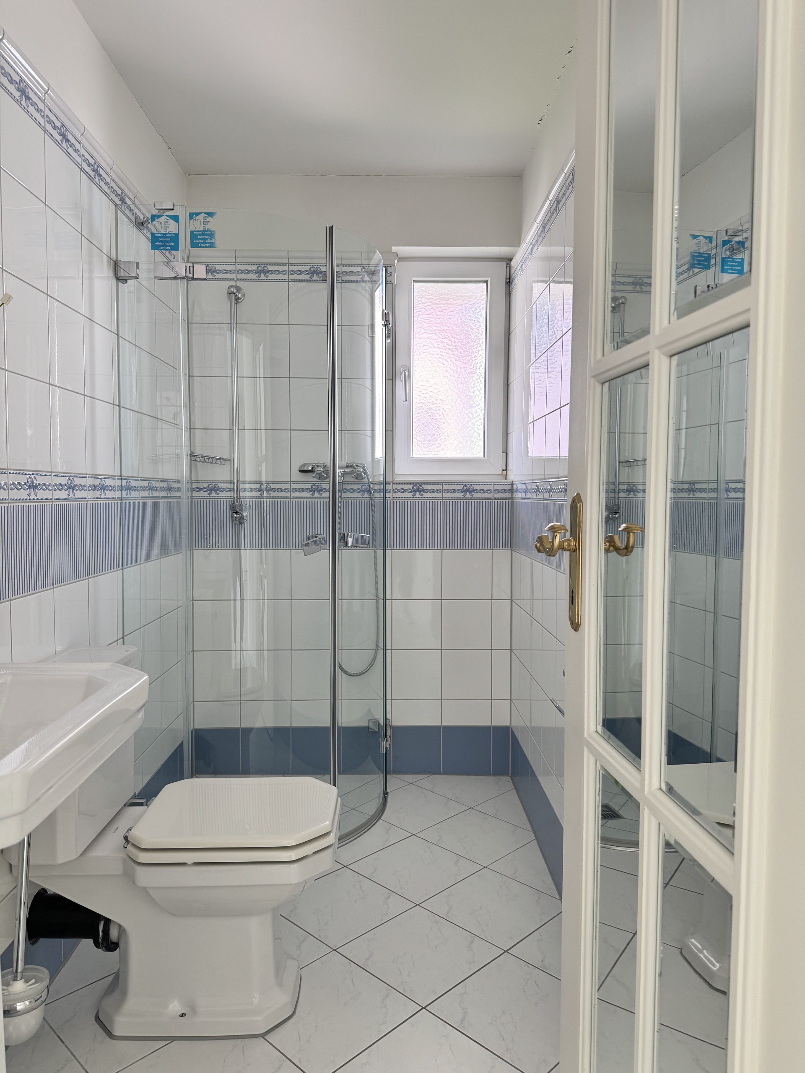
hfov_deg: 56.8
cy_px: 536
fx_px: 744
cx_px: 402
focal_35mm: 24
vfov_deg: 71.6
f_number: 1.78
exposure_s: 1/139
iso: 100
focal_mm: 6.76
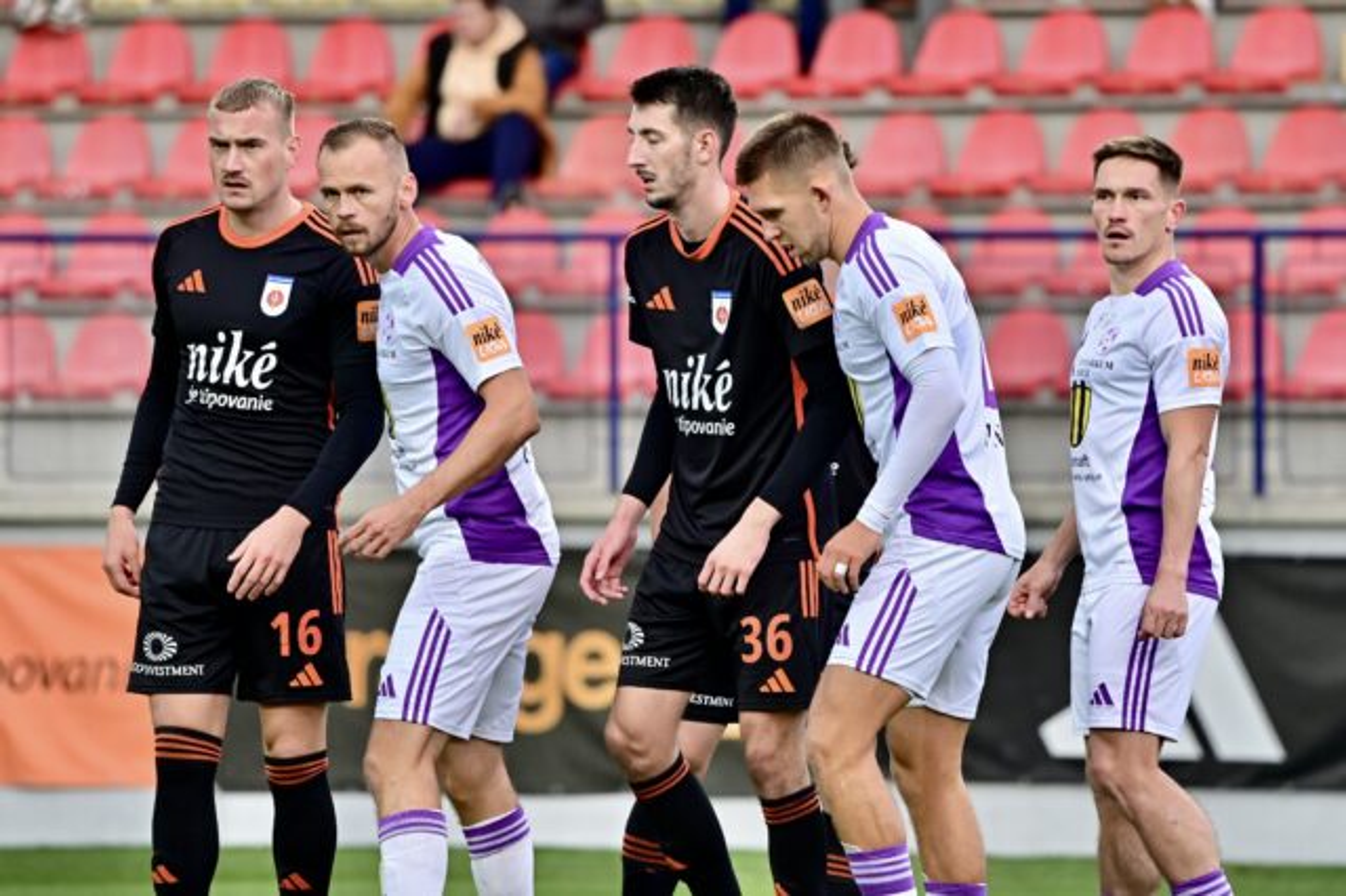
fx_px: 14947
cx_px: 673
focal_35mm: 400
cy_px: 448
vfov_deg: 3.4
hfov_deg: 5.2
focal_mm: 400
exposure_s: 1/640
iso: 800
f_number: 6.3
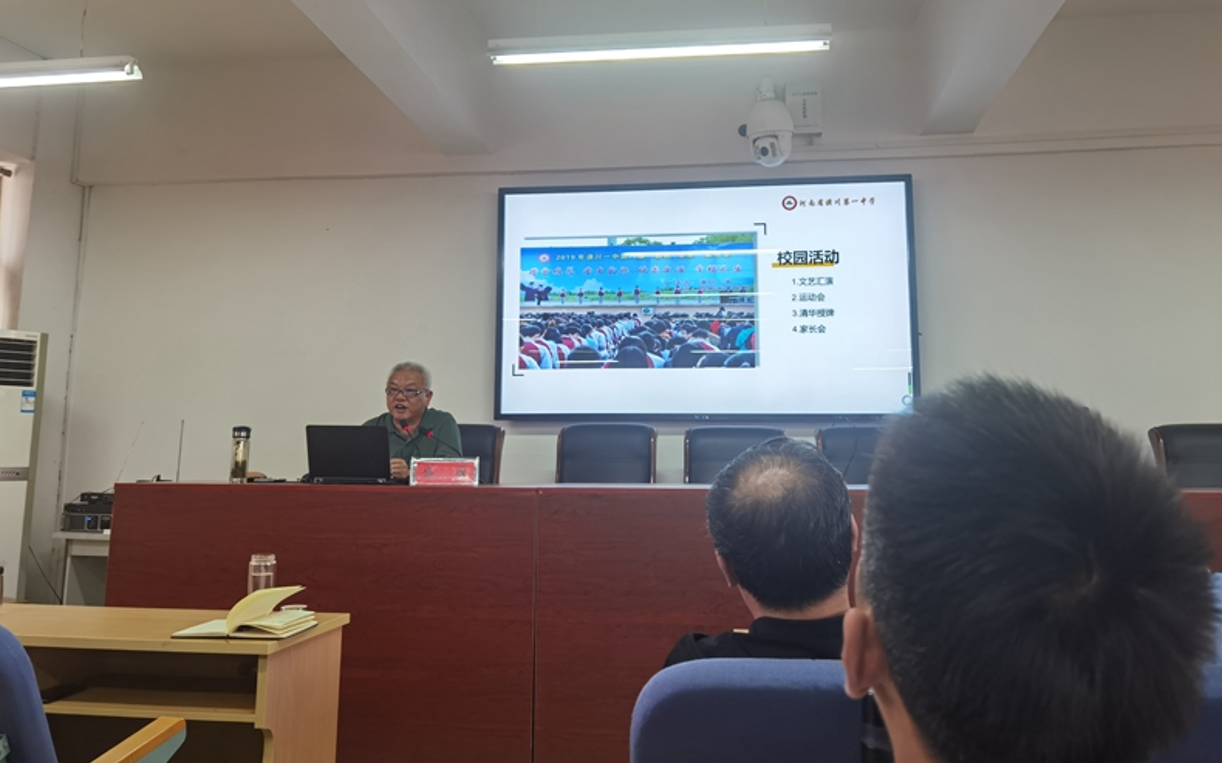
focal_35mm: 29
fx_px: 965
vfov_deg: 42.9
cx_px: 608
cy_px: 310
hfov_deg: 64.7
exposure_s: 1/100
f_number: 1.9
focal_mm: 6.71
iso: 80
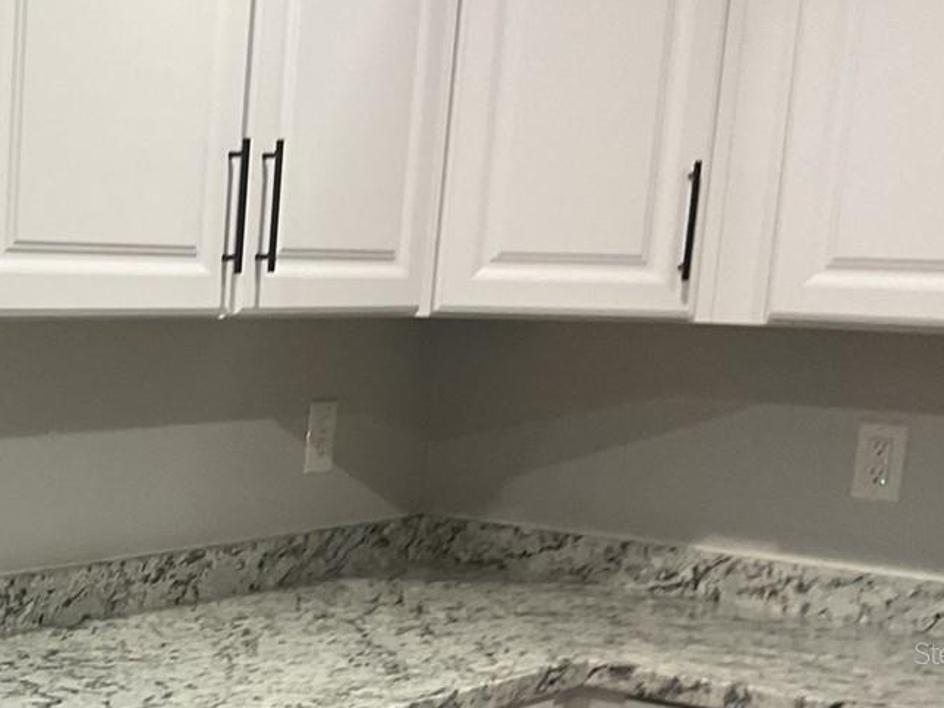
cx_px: -120
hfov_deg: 25.0
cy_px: 652
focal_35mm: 72
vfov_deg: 20.0
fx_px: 1963
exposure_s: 1/60
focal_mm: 3
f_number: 1.8
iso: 64
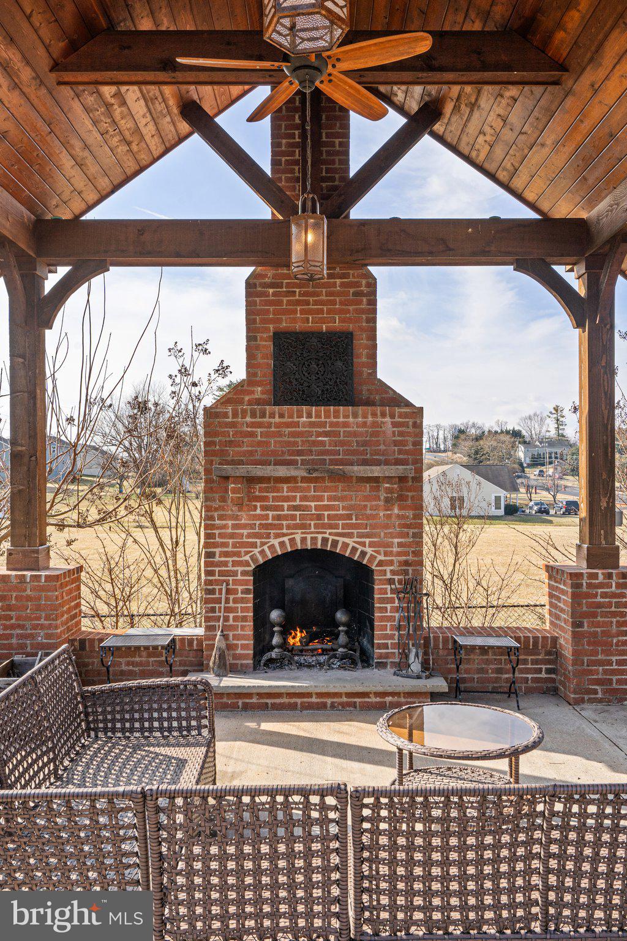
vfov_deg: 63.7
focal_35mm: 29
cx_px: 314
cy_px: 470
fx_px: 758
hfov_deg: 45.0
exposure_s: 1/160
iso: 200
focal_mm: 29
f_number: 13
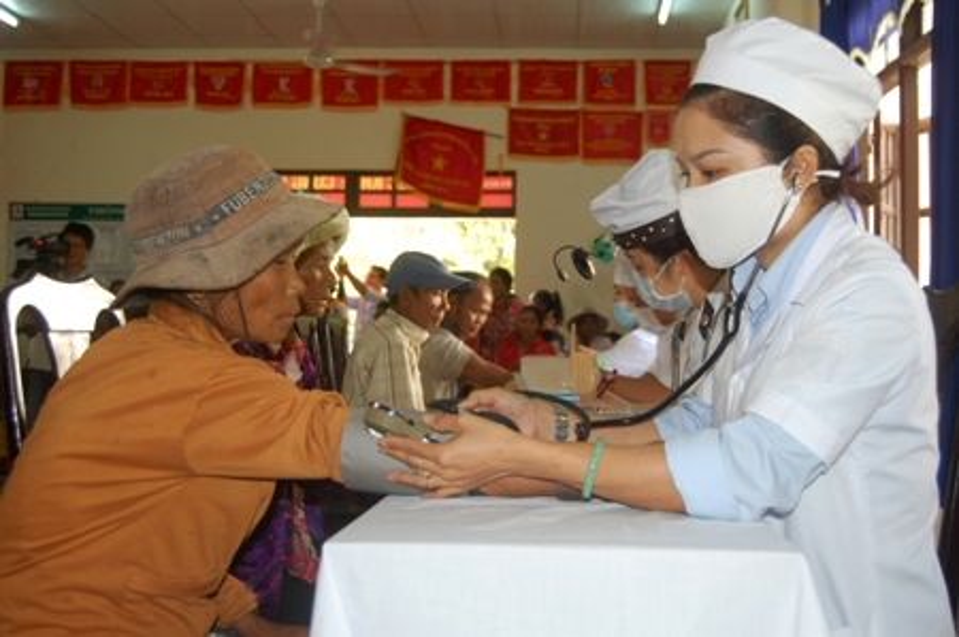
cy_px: 318
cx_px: 480
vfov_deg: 29.8
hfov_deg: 43.6
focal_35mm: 45
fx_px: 1197
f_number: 4.2
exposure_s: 1/60
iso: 400
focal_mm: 30
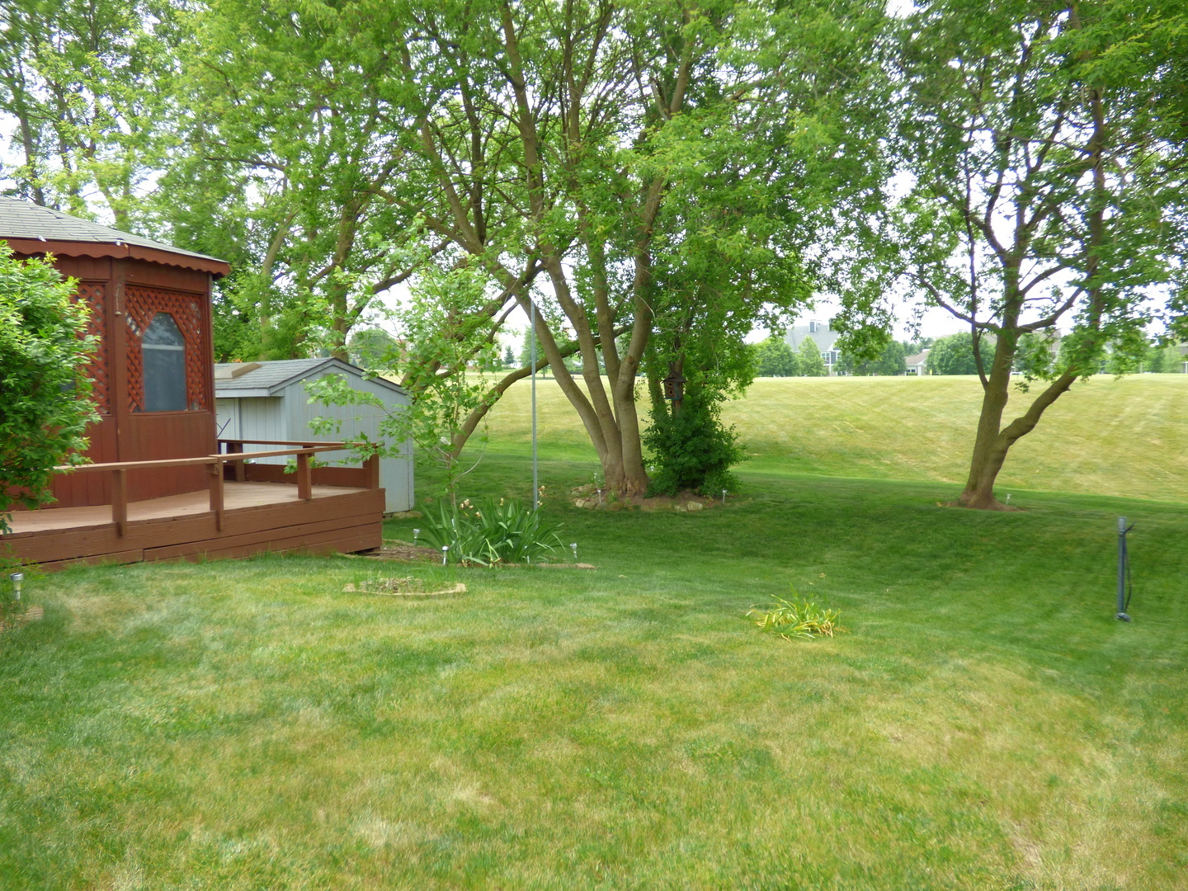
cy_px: 446
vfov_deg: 48.2
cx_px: 594
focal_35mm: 29
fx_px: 995
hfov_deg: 61.7
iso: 100
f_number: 3.2
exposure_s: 1/250
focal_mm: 5.04
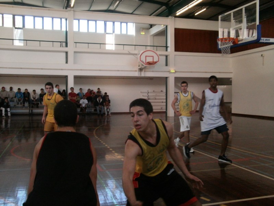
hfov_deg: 50.1
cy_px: 103
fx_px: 293
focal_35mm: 37
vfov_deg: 38.7
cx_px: 137
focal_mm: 6.51
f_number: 3.1
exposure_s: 1/250
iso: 400
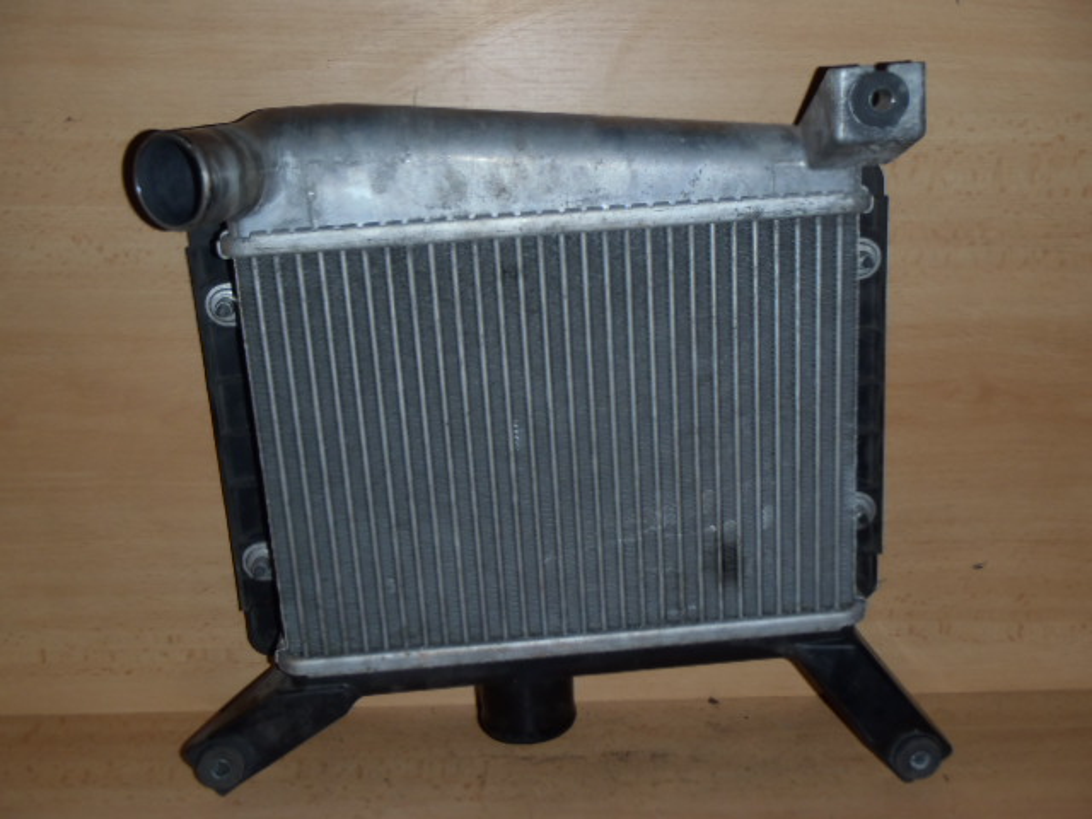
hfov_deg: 49.0
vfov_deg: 37.7
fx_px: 1199
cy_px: 410
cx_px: 546
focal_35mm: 38
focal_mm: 6.83
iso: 100
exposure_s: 1/40
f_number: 4.6
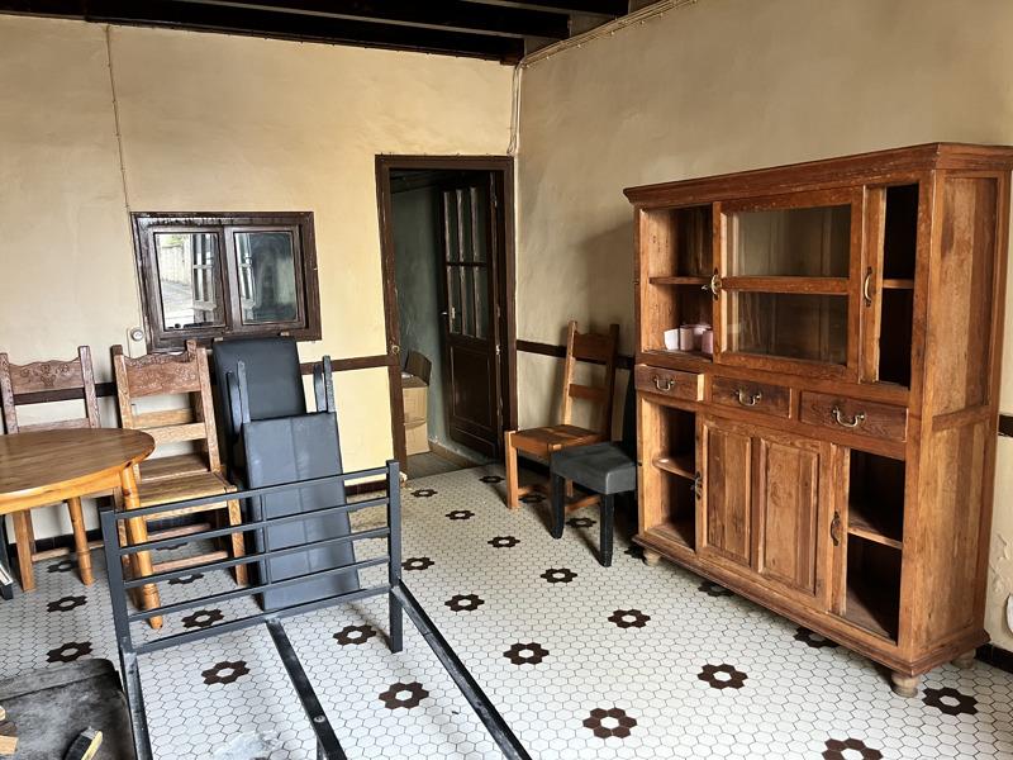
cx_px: 506
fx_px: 761
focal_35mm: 26
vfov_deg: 53.1
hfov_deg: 67.3
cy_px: 380
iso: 400
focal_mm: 5.1
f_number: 1.6
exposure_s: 1/60
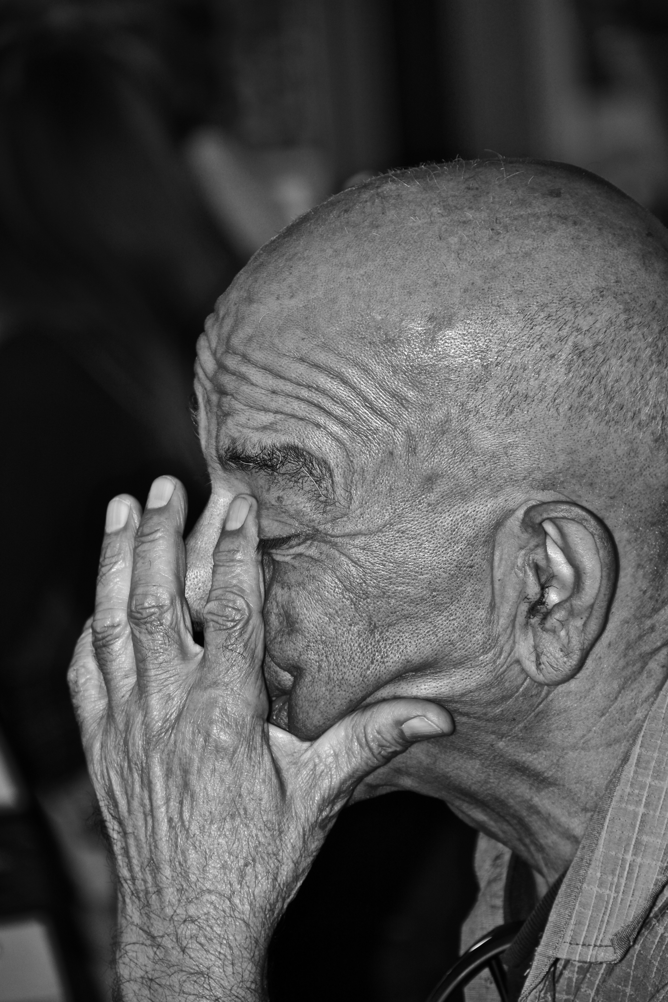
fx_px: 8349
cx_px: 334
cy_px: 501
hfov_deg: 4.6
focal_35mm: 300
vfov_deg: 6.9
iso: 140
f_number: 5.6
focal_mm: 200
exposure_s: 1/60
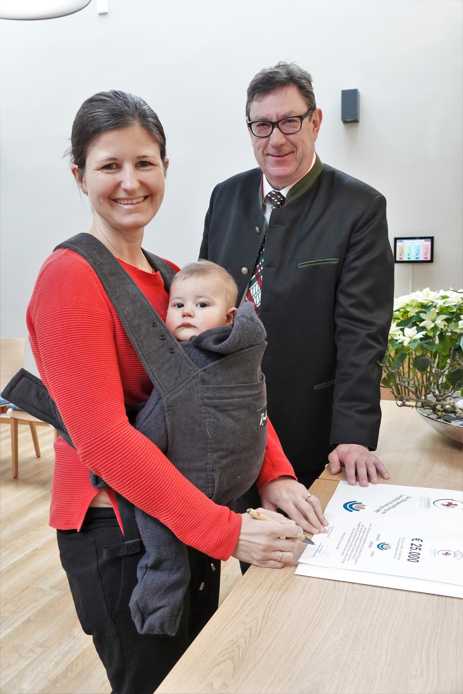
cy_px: 347
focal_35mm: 32
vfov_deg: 58.7
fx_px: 617
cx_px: 232
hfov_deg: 41.1
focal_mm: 11.77
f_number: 2.8
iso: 640
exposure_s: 1/40
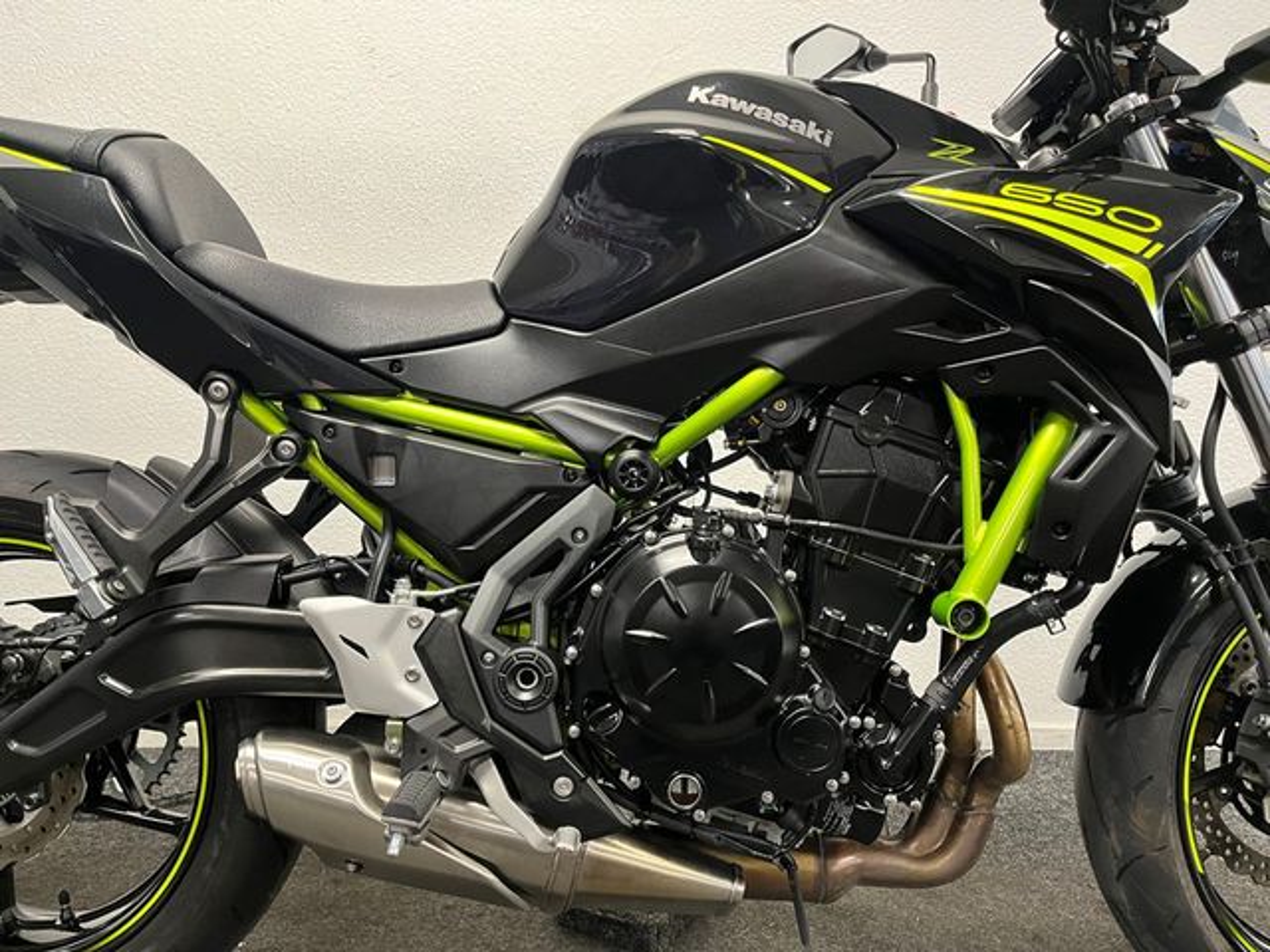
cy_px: 476
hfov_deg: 67.3
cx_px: 635
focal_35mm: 26
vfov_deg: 53.1
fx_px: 954
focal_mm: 5.1
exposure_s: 1/50
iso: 320
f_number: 1.6
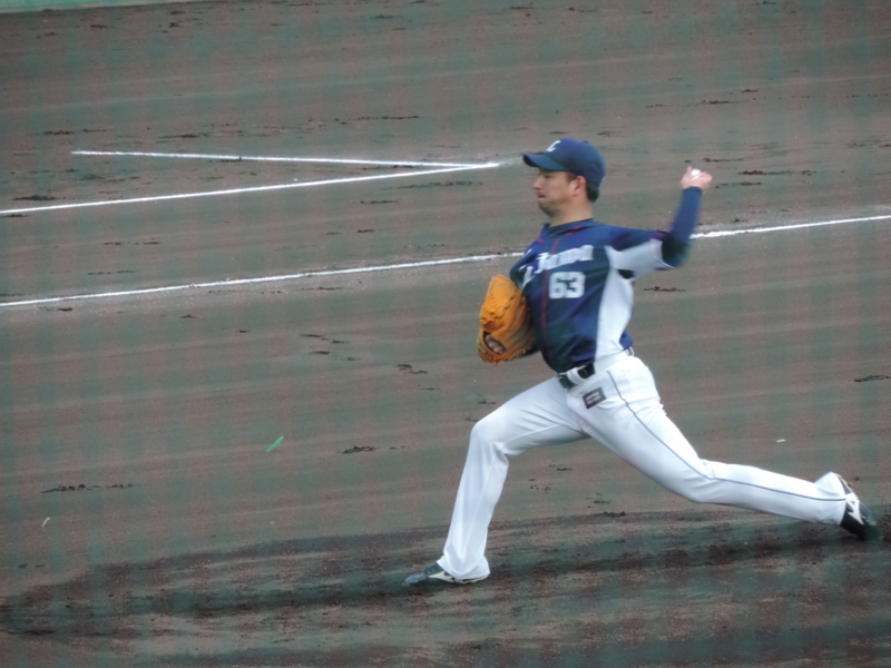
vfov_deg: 2.5
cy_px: 334
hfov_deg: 3.3
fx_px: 15444
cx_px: 446
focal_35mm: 600
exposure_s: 1/250
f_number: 4.9
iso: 250
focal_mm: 107
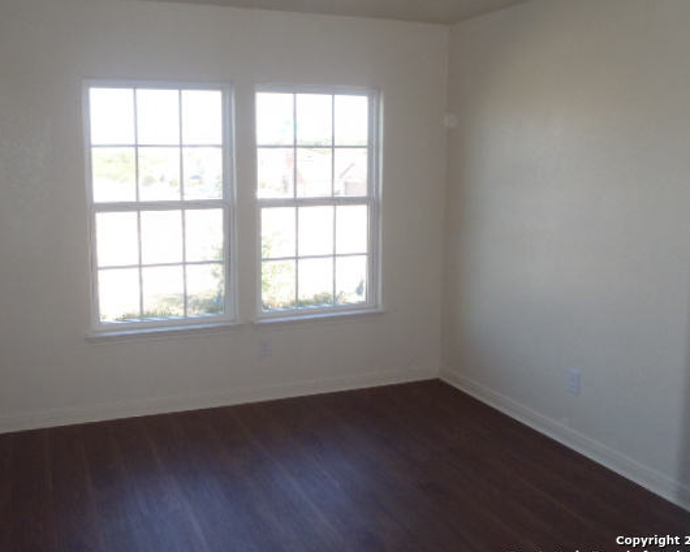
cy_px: 251
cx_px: 303
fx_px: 674
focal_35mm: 33
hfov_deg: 54.1
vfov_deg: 44.5
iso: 250
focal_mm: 5
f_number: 3.9
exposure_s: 1/125
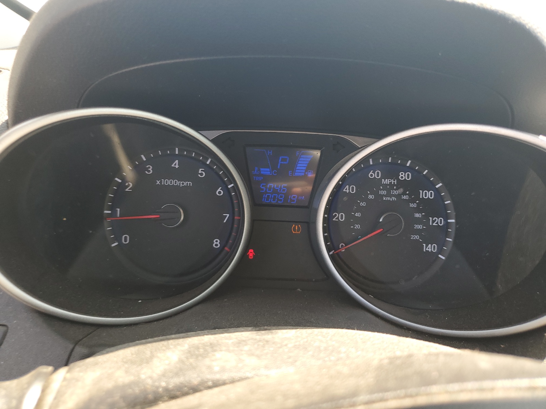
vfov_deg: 53.1
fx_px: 410
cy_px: 204
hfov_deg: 67.3
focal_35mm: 26
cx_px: 273
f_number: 1.5
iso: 50
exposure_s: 1/196
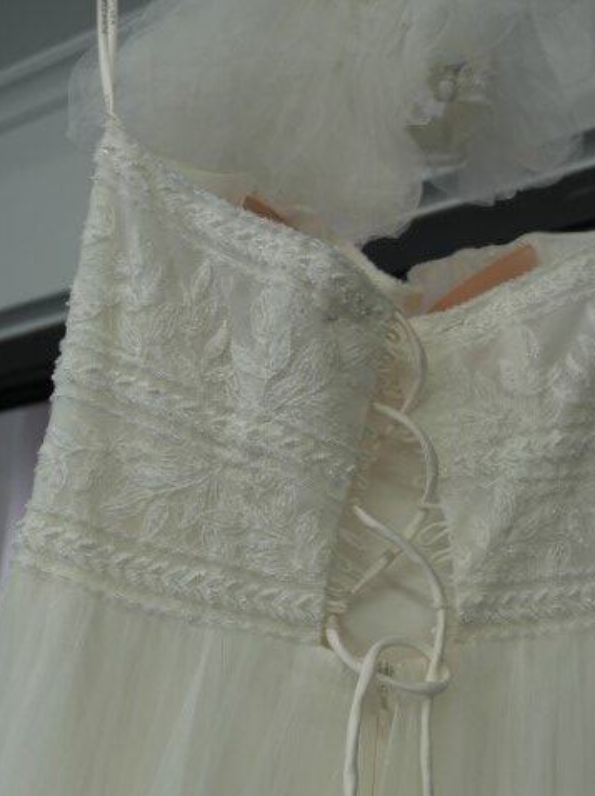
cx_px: 380
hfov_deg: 23.9
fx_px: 1400
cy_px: 437
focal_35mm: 61
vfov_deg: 31.7
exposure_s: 1/160
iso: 400
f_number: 4.5
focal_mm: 28
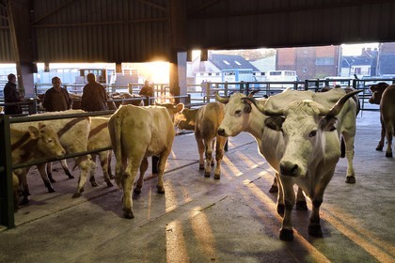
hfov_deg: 48.5
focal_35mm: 40
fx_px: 439
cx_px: 198
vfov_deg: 33.4
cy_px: 132
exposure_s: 1/50
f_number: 10
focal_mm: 40
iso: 1600
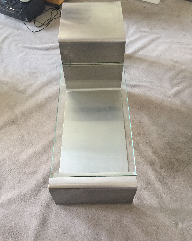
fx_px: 227
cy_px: 125
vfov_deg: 55.6
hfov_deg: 45.8
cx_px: 97
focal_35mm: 32
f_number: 2.2
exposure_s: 1/33
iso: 200
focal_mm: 4.15
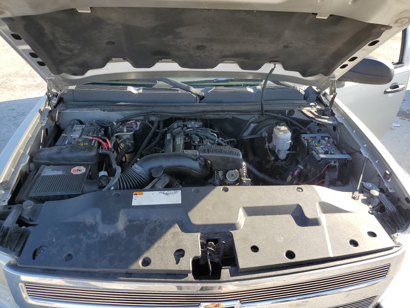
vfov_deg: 53.1
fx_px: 308
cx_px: 205
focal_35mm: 26
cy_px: 154
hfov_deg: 67.3
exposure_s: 1/667
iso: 50
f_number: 1.5
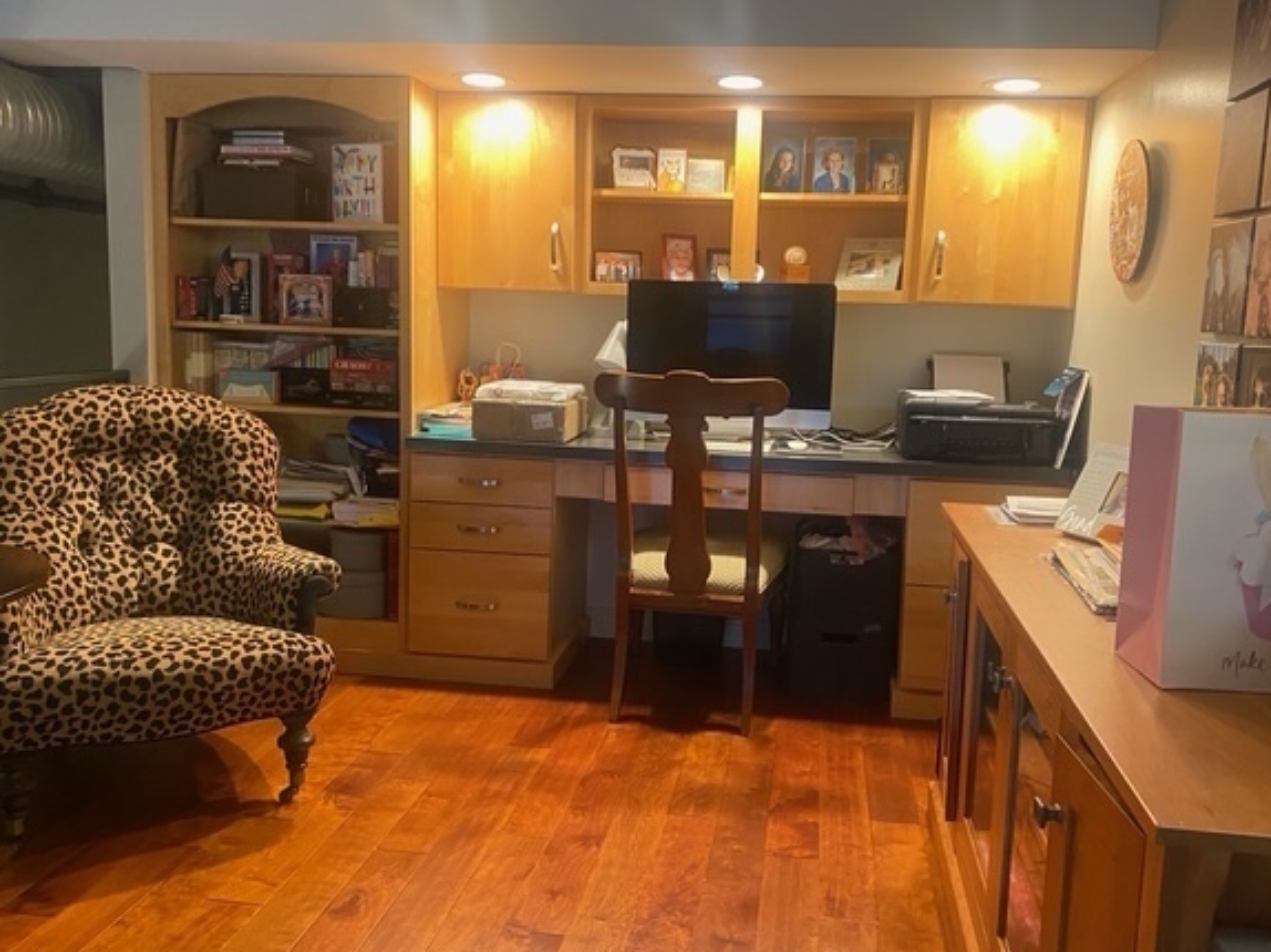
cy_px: 454
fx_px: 1064
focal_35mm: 29
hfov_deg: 61.6
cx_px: 675
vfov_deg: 48.2
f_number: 1.8
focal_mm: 4.25
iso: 250
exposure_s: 1/60
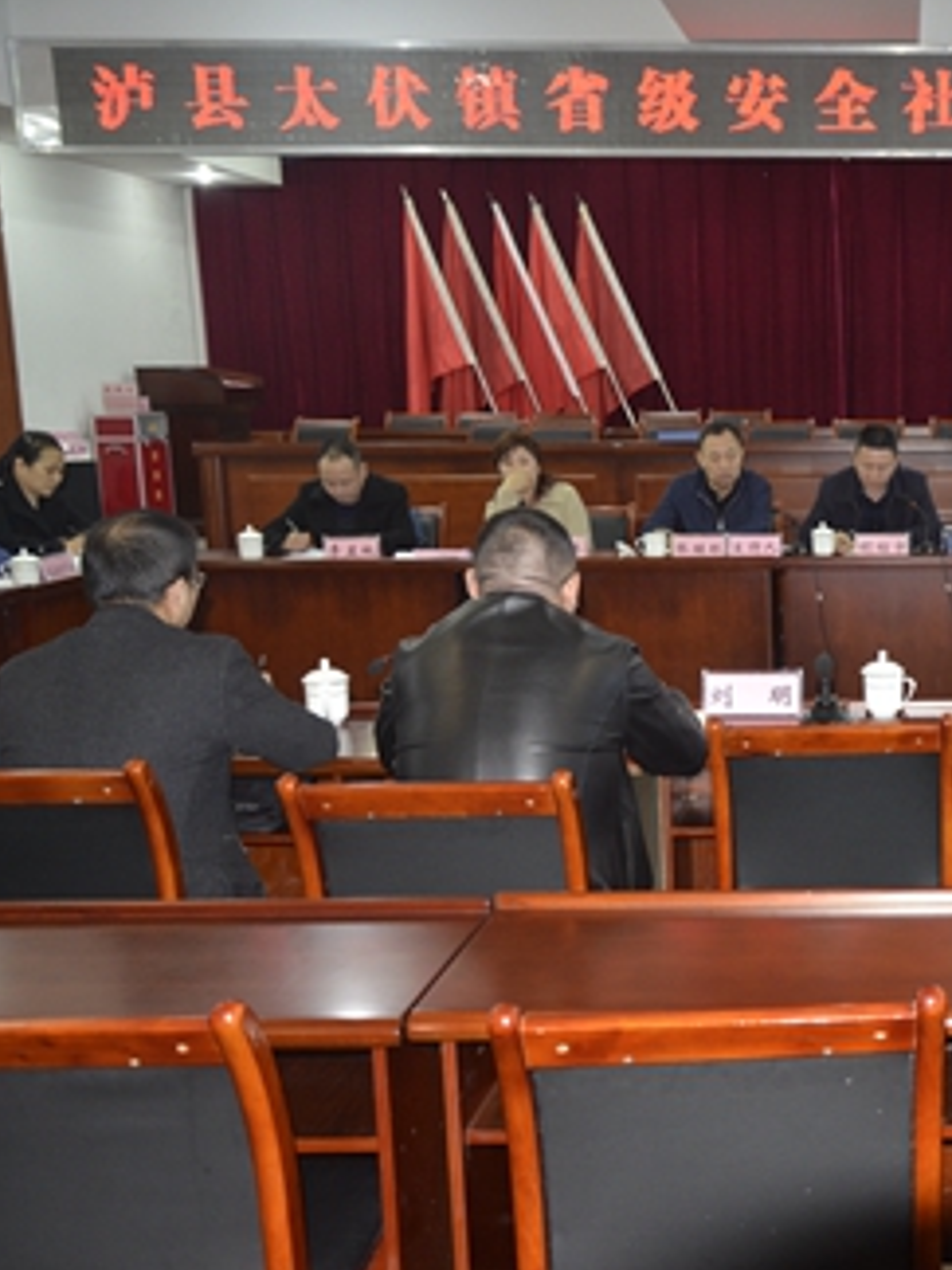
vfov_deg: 46.8
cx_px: 964
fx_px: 1467
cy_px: 641
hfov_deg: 32.8
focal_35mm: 40
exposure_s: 1/60
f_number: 3.5
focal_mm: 18
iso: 800
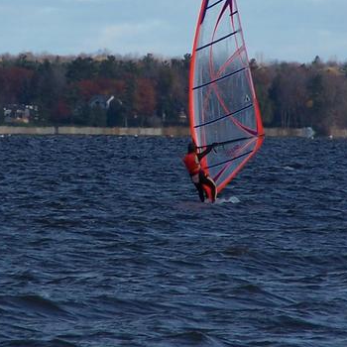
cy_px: 127
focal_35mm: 863
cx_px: 156
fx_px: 9787
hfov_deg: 2.0
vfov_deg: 2.0
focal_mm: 63
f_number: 7.1
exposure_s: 1/350
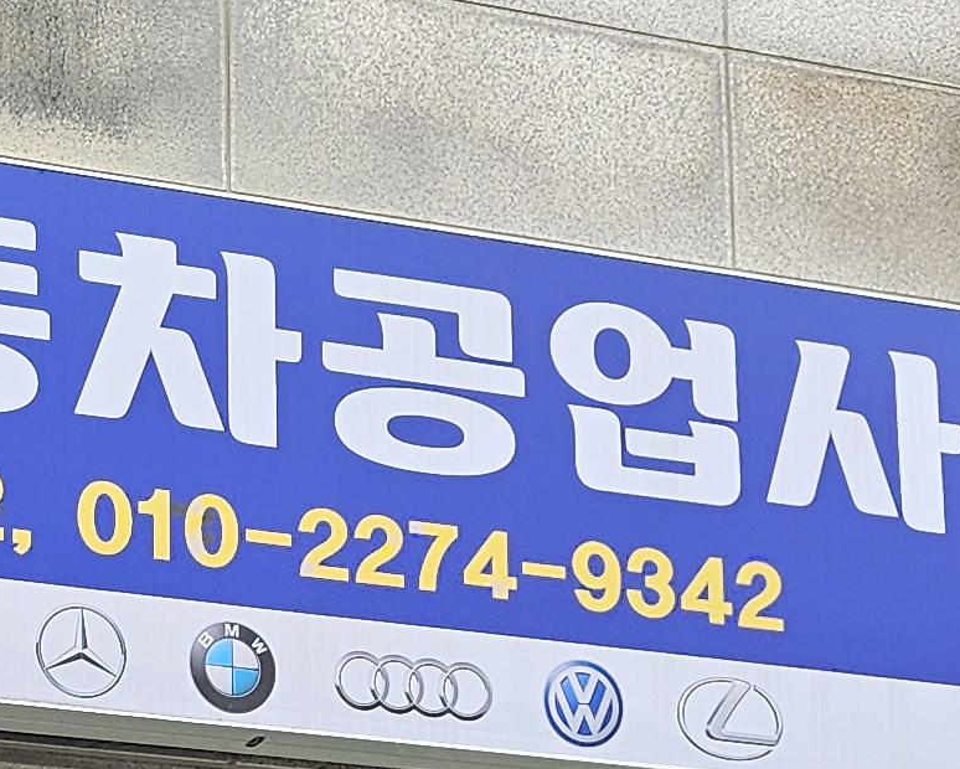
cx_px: -6
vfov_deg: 12.4
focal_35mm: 121
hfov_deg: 15.6
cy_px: 985
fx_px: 3440
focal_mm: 5
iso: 50
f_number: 1.8
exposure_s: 1/163
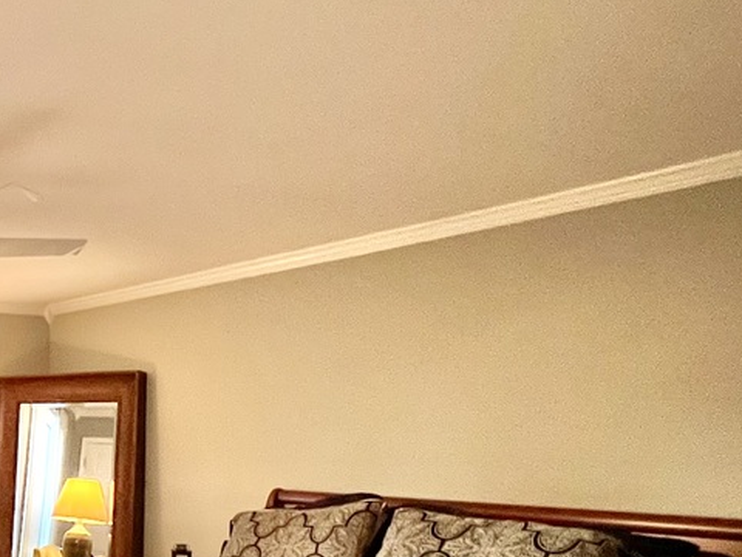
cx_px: -125
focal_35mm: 39
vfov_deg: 35.6
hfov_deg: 37.5
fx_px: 836
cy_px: 446
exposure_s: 1/60
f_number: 1.8
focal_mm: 1.57
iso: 640
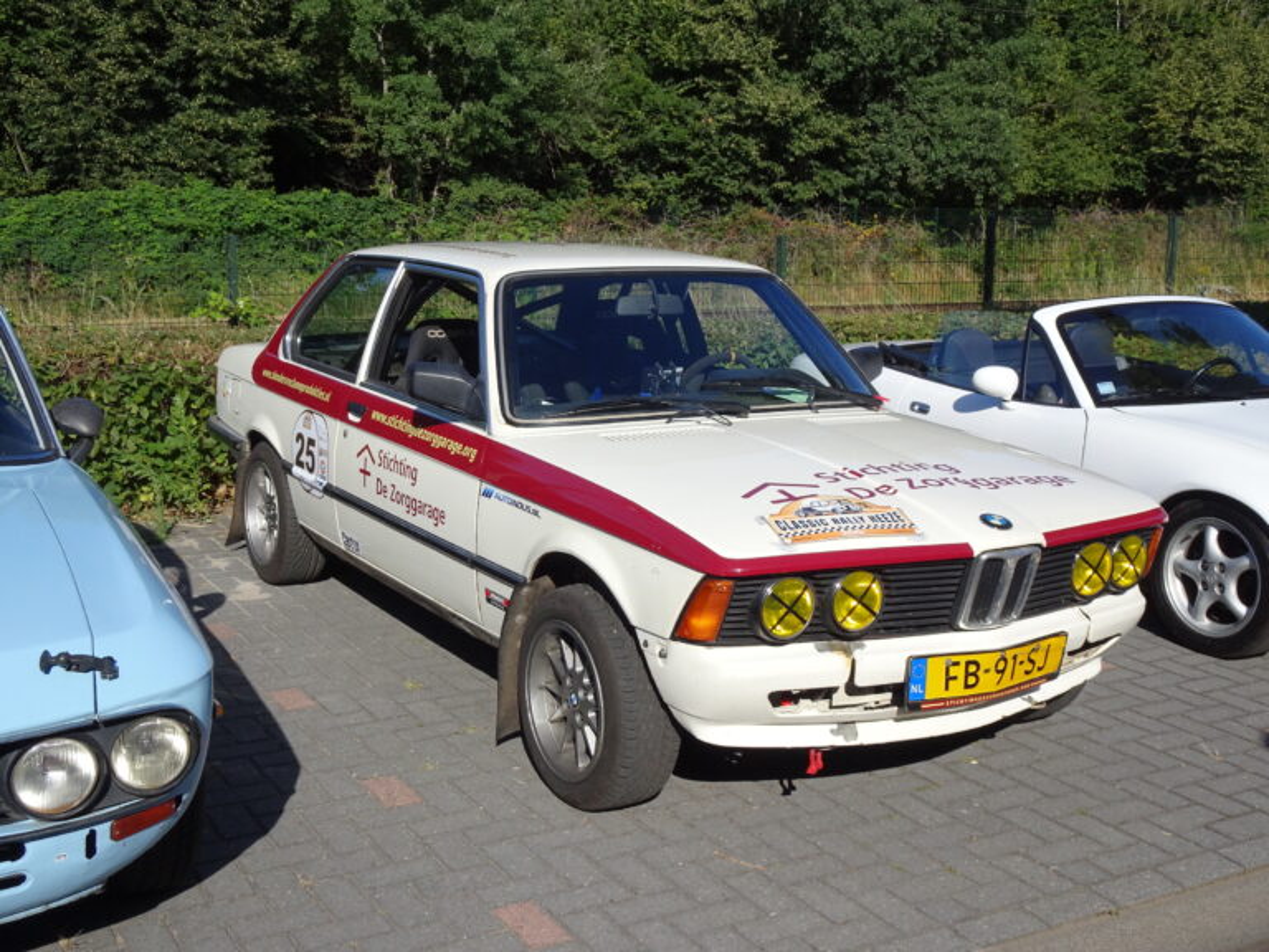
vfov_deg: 36.0
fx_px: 1466
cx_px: 634
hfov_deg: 46.8
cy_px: 476
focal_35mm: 40
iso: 80
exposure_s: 1/800
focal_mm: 6.8
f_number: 4
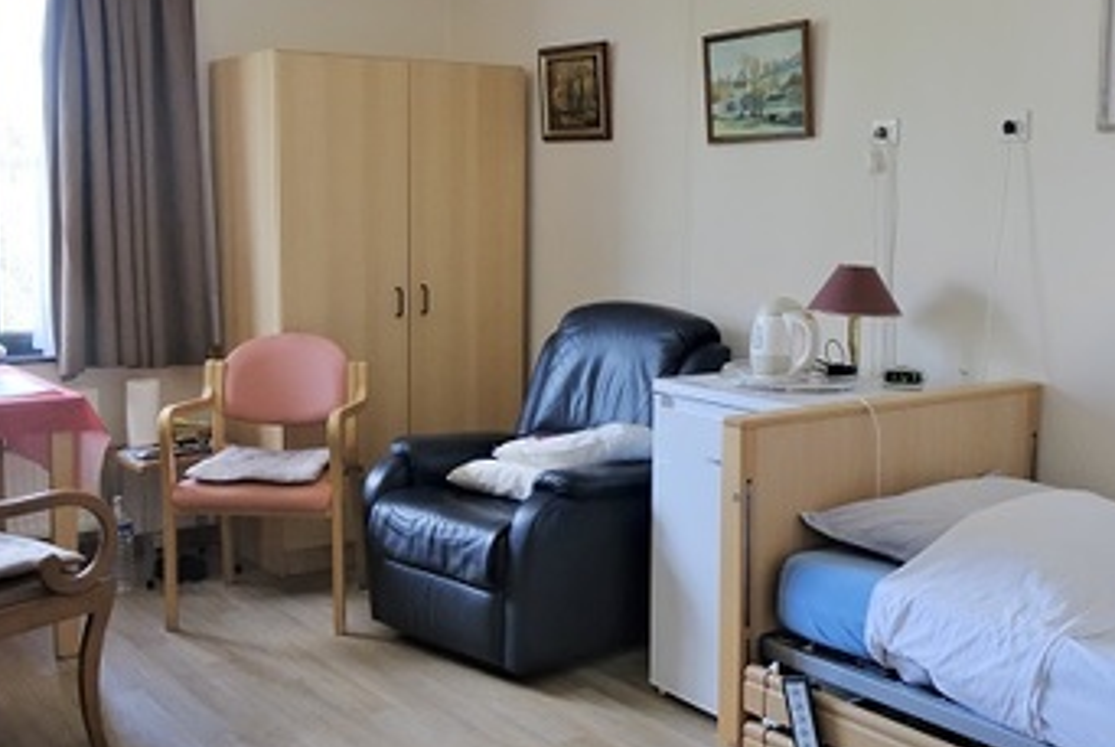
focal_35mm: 42
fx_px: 1302
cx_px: 527
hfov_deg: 46.3
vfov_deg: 32.0
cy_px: 339
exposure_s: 1/160
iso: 3200
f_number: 5
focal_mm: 16
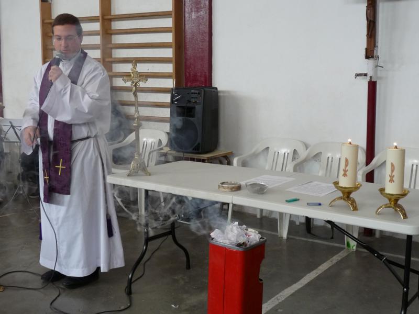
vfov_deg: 31.5
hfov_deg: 41.2
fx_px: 557
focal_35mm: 46
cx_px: 210
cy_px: 157
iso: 200
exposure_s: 1/30
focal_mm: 5.9
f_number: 3
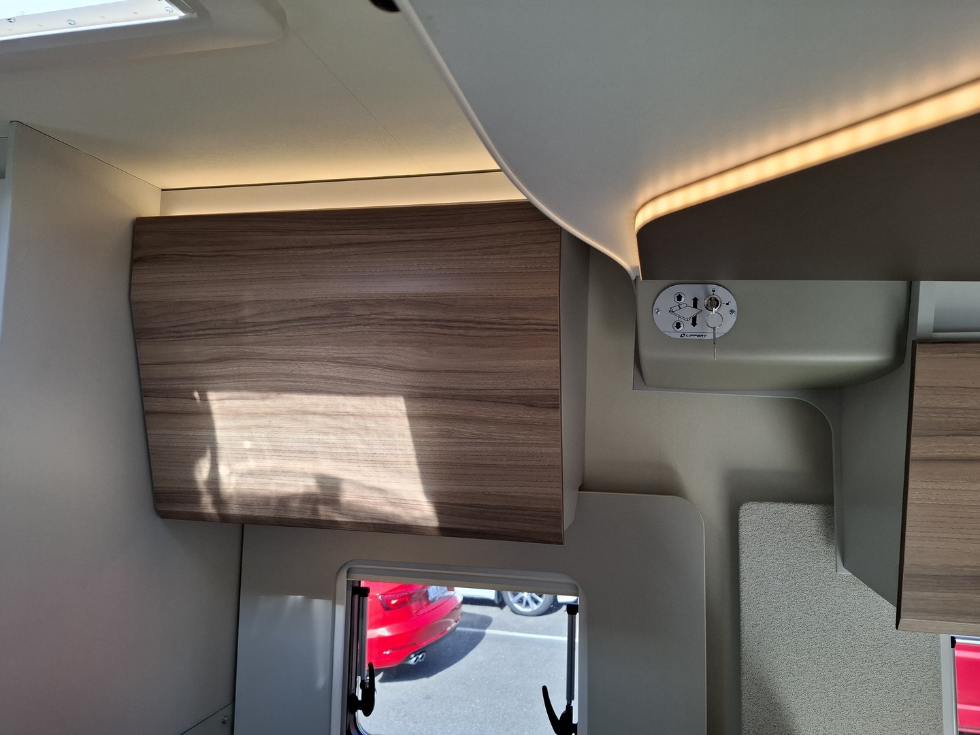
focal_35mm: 23
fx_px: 651
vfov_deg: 58.9
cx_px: 490
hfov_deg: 73.9
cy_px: 368
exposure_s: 1/262
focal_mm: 5.54
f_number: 1.8
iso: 50
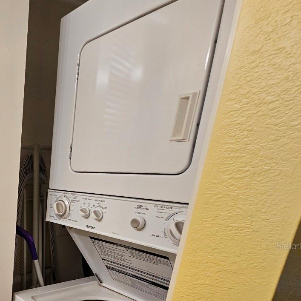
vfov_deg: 56.1
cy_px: 246
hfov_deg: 46.5
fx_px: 256
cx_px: -24
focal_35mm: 26
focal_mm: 2.2
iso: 64
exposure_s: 1/60.2
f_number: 2.2
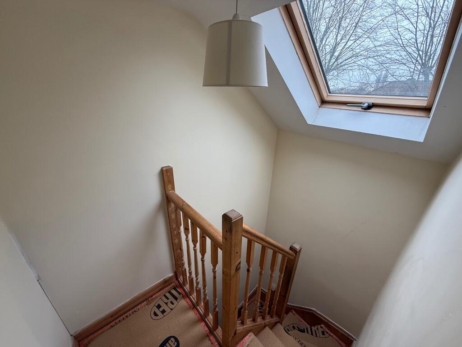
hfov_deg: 102.1
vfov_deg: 85.7
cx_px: 231
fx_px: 187
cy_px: 174
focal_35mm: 14
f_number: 2.2
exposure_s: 1/99
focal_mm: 2.22
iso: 125
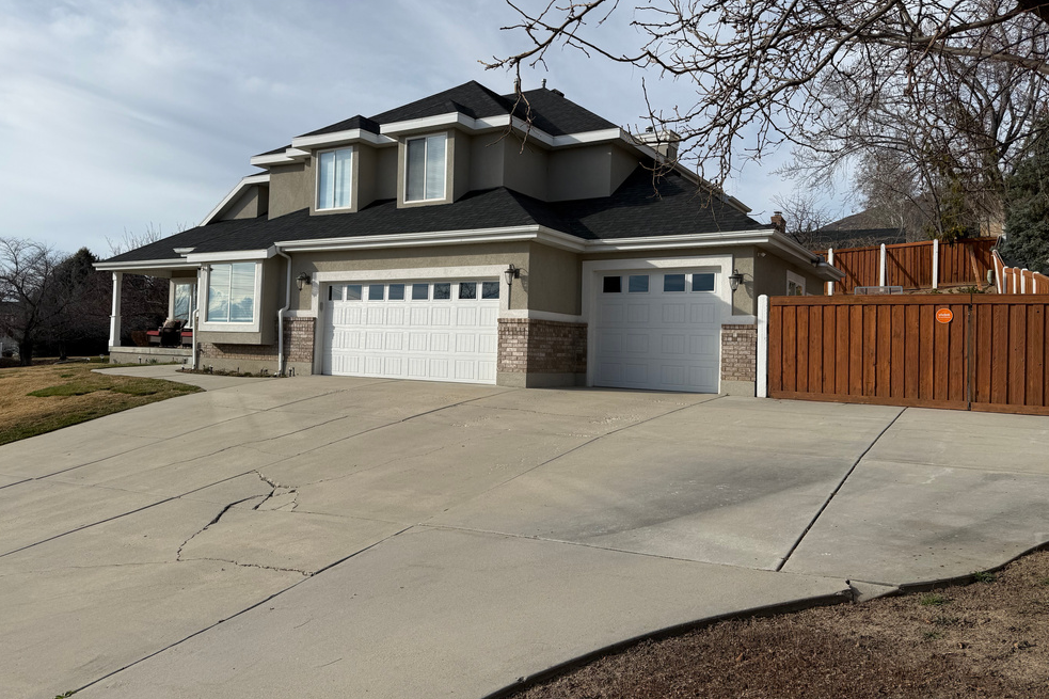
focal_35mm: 26
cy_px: 319
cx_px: 508
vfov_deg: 49.5
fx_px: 757
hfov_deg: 69.4
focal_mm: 6.76
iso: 80
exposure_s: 1/6711
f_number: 1.78
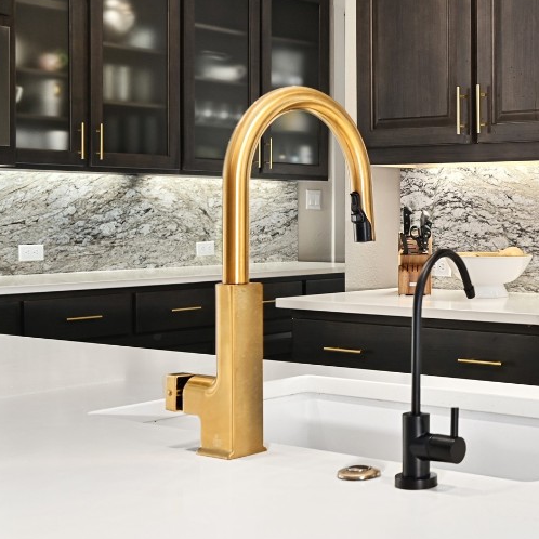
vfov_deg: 29.0
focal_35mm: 59
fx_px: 1039
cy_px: 222
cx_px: 594
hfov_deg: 26.7
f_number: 8
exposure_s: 1/20
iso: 800
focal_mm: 30
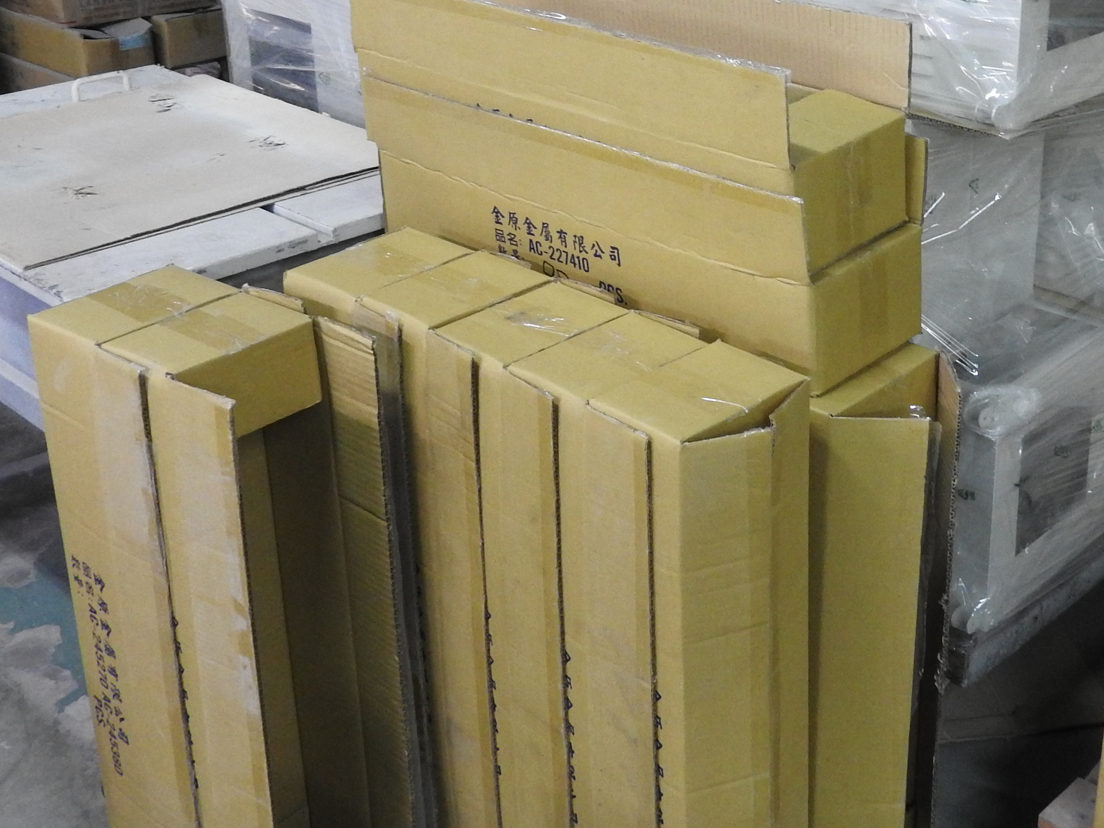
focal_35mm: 52
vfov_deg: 27.4
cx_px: 780
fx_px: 1659
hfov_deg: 36.2
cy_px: 147
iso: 400
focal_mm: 5
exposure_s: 1/13
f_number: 3.5
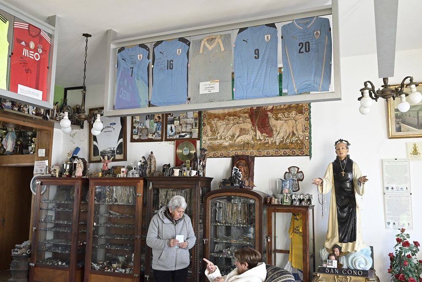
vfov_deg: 37.9
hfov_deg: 54.4
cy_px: 141
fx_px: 410
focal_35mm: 35
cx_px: 211
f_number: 6.3
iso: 3200
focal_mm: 35
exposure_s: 1/100
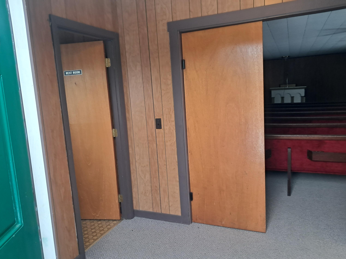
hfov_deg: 65.3
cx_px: 173
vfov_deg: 51.4
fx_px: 270
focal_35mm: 27
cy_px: 130
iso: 125
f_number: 1.8
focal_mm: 4
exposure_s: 1/50
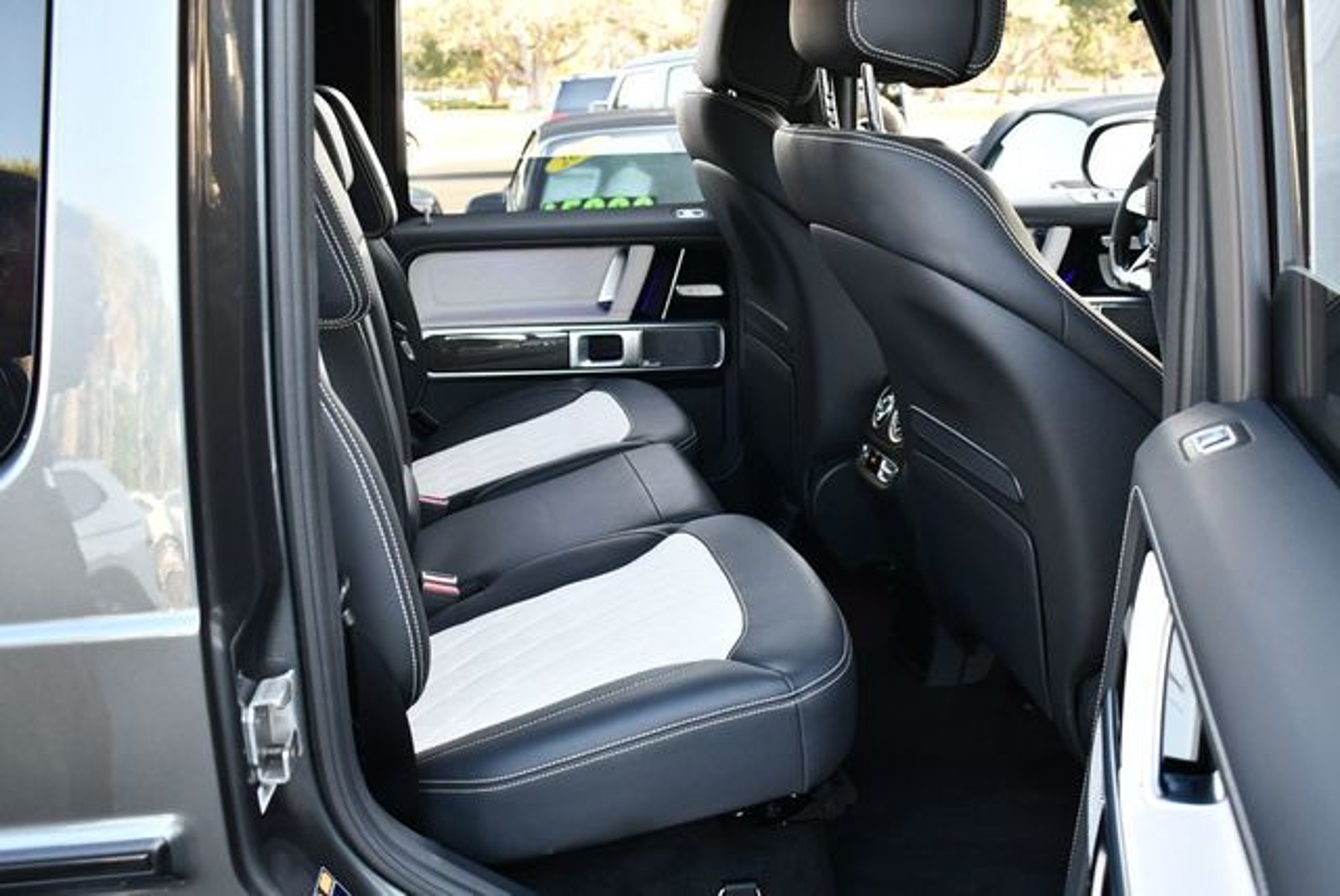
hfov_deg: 53.1
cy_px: 448
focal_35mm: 36
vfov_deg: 36.9
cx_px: 670
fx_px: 1341
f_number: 3.5
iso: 800
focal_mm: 18
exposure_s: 1/250
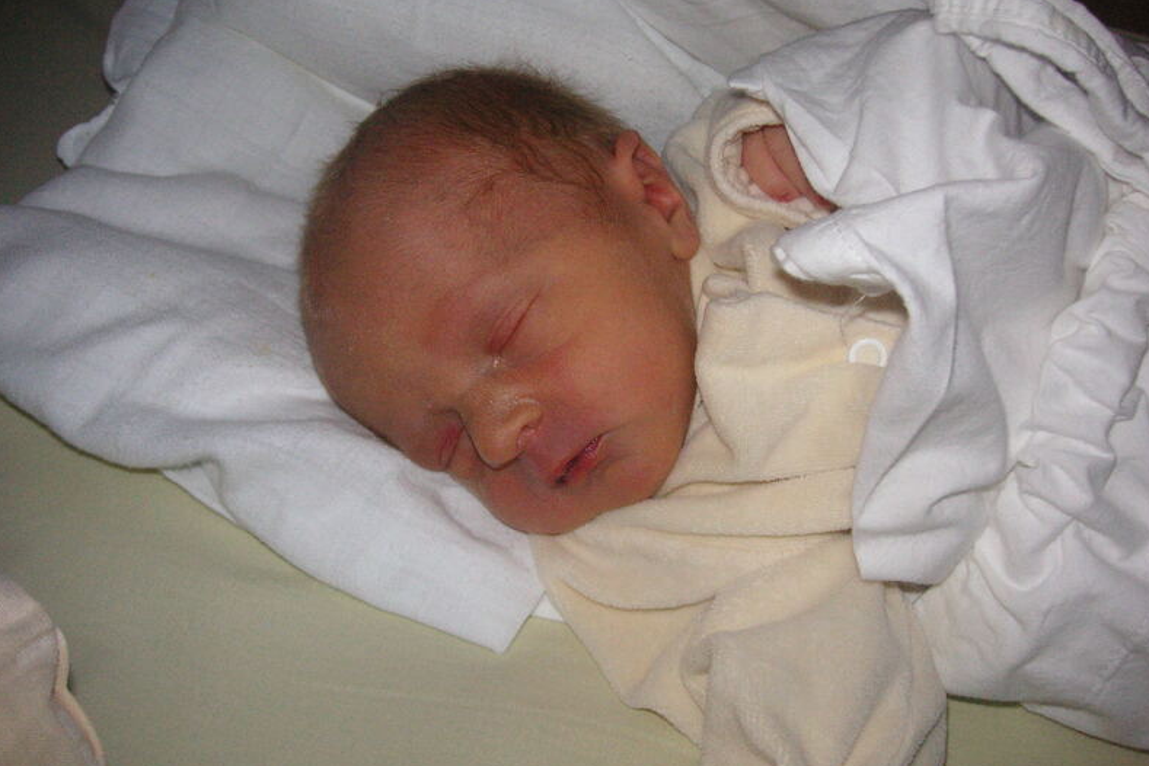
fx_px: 1245
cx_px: 574
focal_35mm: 39
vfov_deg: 34.2
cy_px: 384
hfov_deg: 49.6
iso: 160
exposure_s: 1/45
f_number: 6.7
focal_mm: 6.1
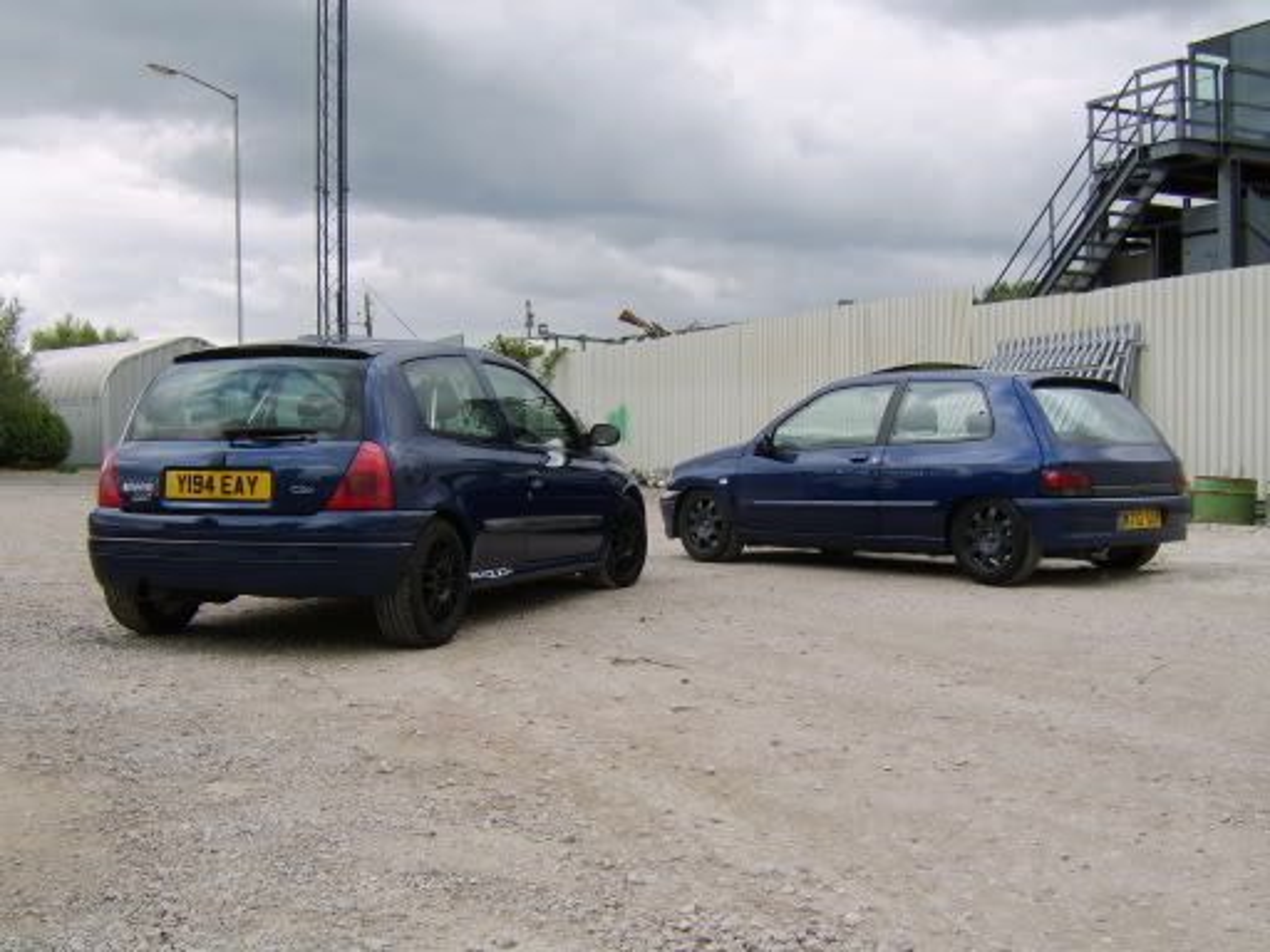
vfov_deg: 45.4
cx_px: 635
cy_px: 476
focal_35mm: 31
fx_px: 1137
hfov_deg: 58.4
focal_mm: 8.13
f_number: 4
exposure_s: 1/162
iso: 71
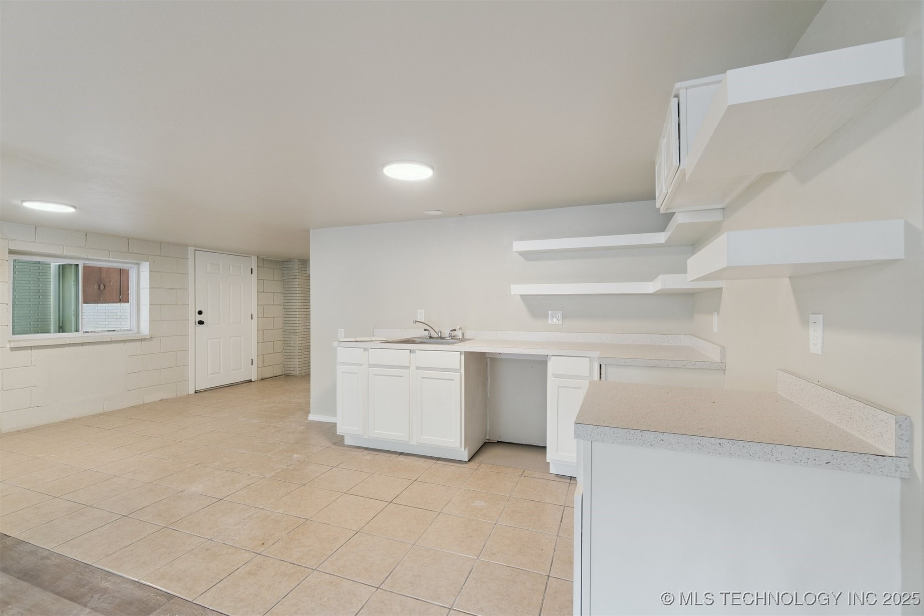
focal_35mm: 15
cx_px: 462
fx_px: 385
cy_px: 308
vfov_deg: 77.3
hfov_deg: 100.4
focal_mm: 10
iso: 200
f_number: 6.3
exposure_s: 1/25
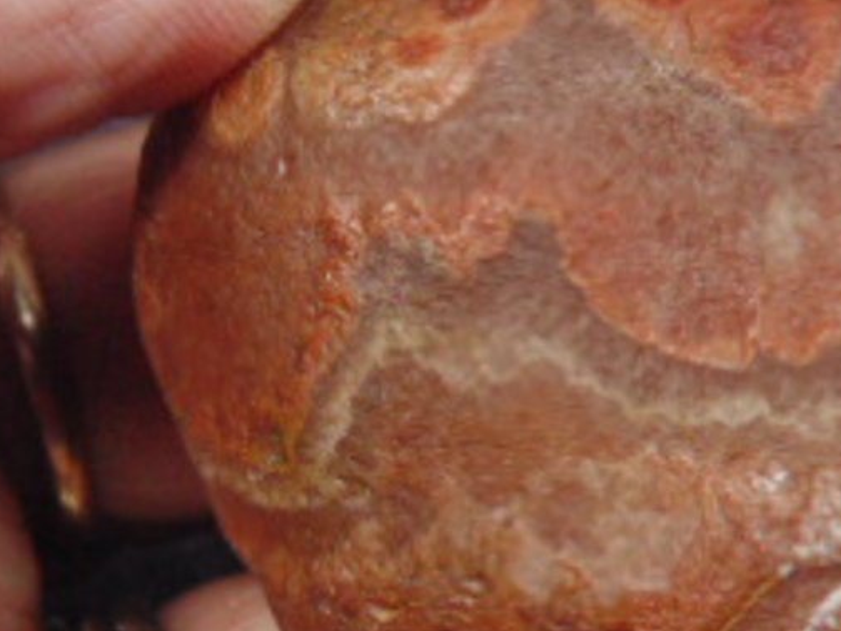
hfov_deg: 12.2
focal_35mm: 159
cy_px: 463
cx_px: 980
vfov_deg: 9.3
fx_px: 3863
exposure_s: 1/160
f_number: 3.9
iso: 250
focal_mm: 9.5
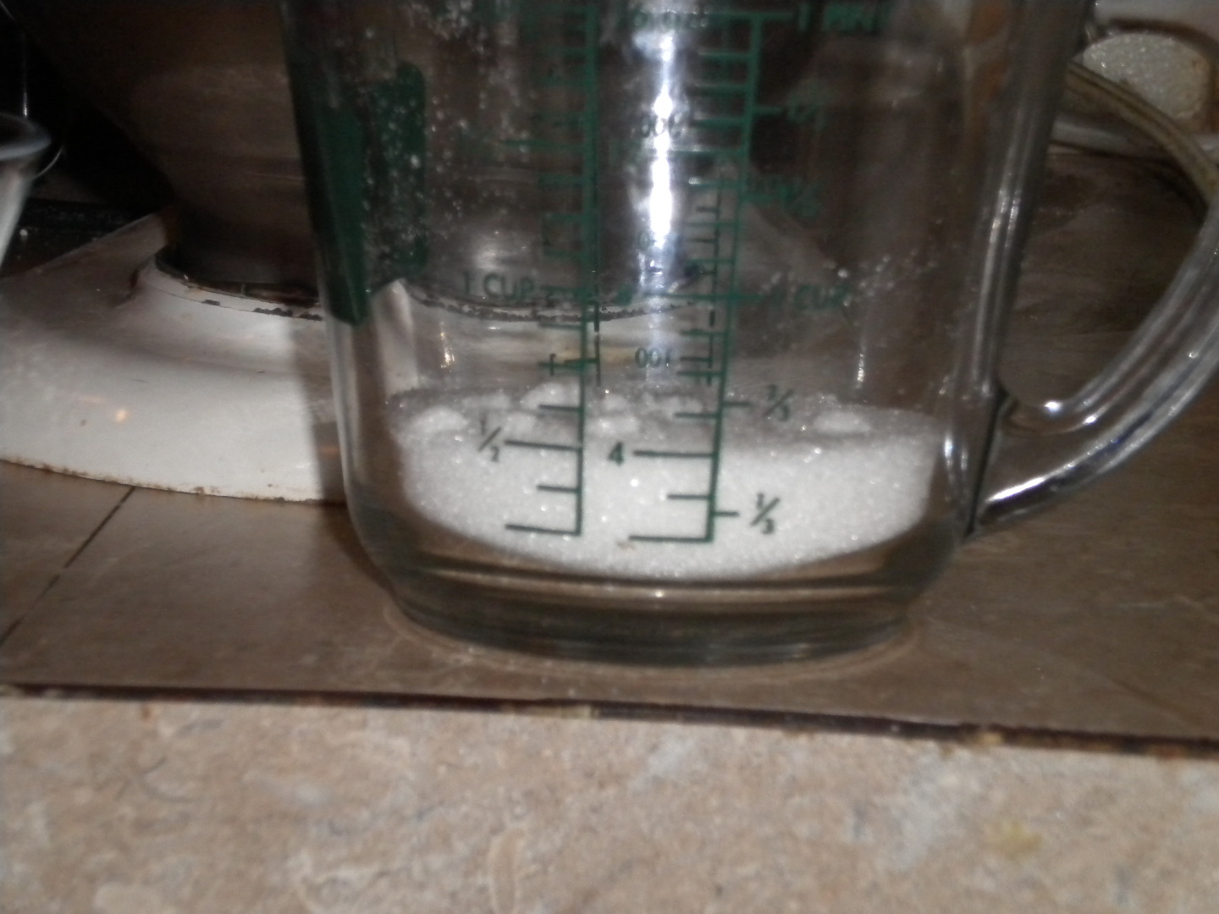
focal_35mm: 105
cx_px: 610
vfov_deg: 14.1
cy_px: 457
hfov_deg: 18.7
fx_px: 3698
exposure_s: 1/60
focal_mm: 18.9
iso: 400
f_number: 5.9
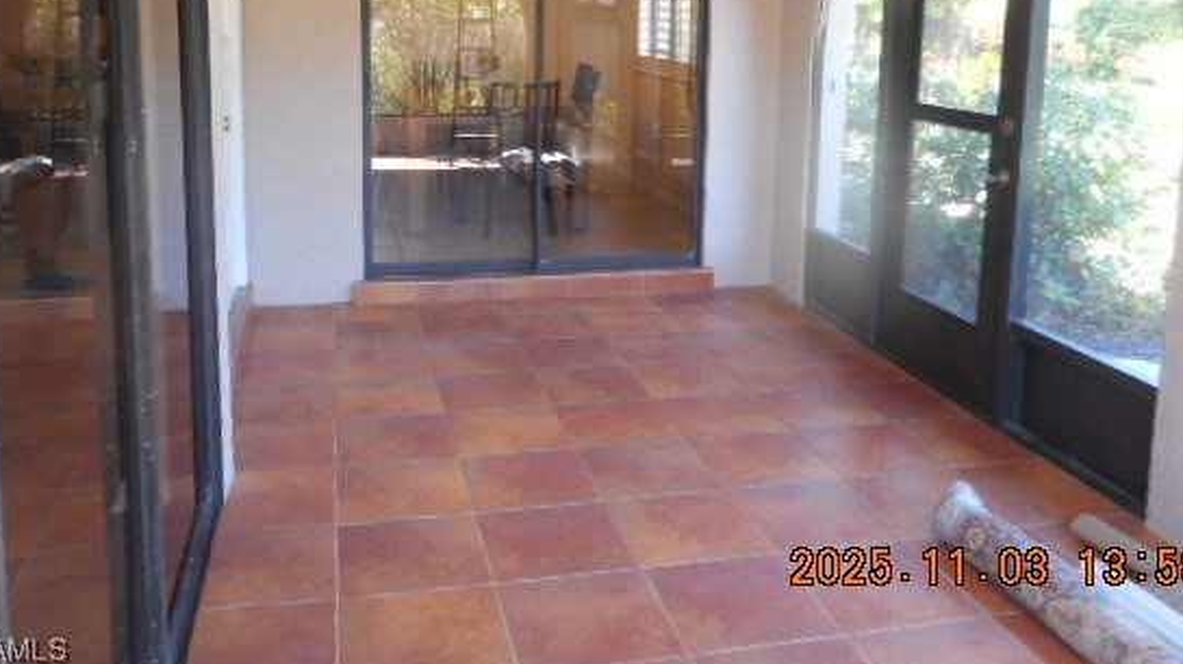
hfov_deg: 61.0
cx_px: 593
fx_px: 1003
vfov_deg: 35.7
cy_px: 158
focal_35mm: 32
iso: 250
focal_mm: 4.5
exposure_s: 1/30
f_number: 3.7
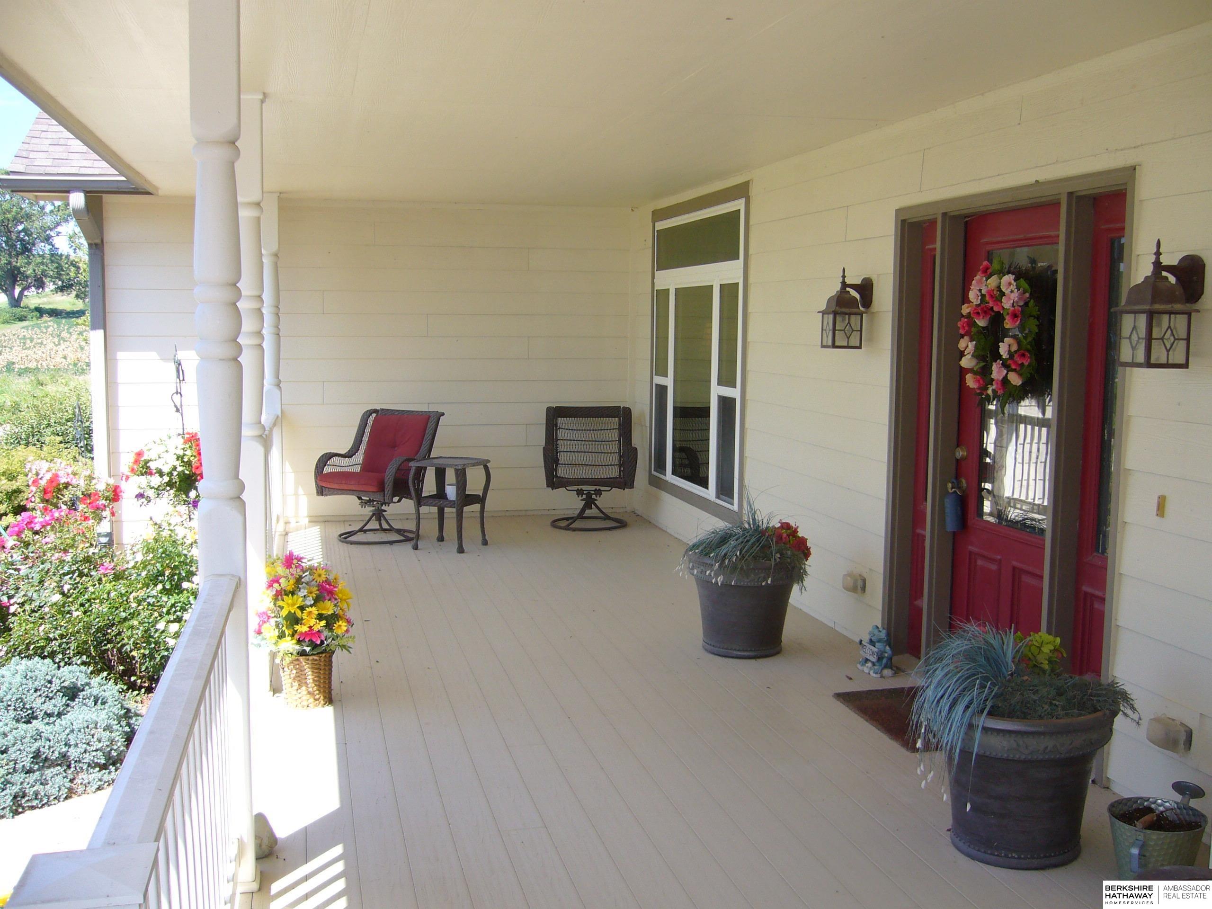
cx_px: 606
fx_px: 1225
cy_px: 454
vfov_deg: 40.7
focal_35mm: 35
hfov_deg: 52.6
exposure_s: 1/250
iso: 80
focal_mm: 5.8
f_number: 2.8
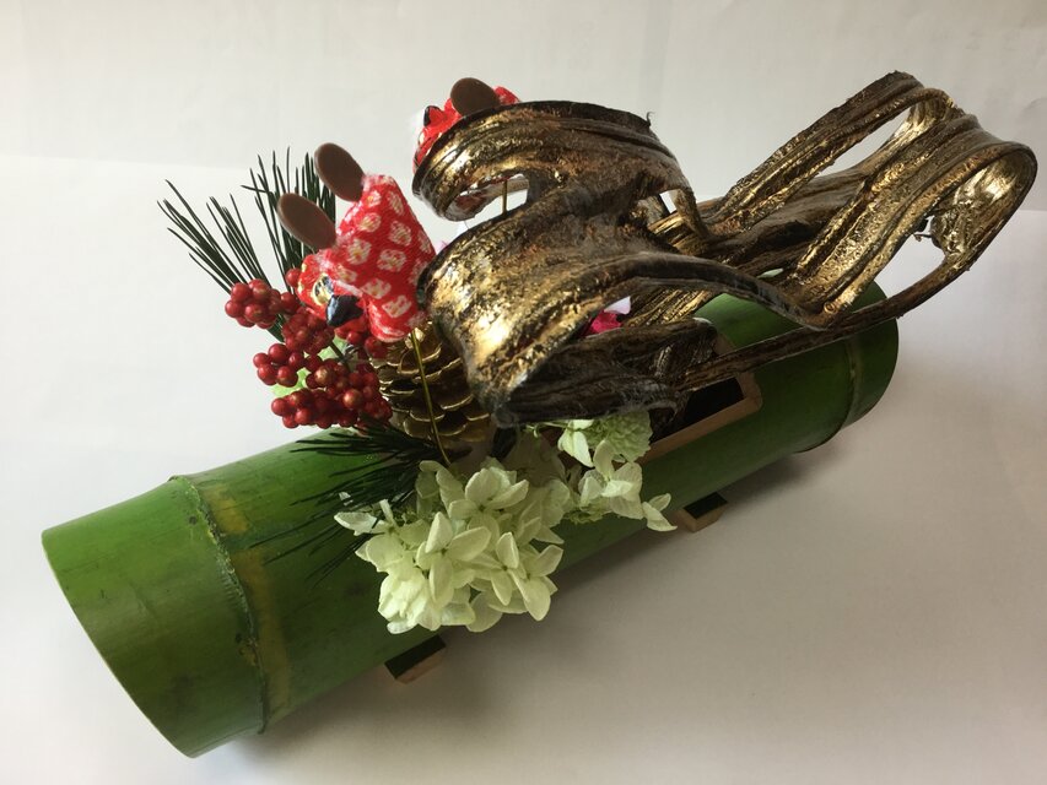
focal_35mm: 31
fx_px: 938
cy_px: 392
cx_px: 524
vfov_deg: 45.5
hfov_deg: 58.3
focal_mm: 3.3
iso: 32
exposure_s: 1/40
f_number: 2.4
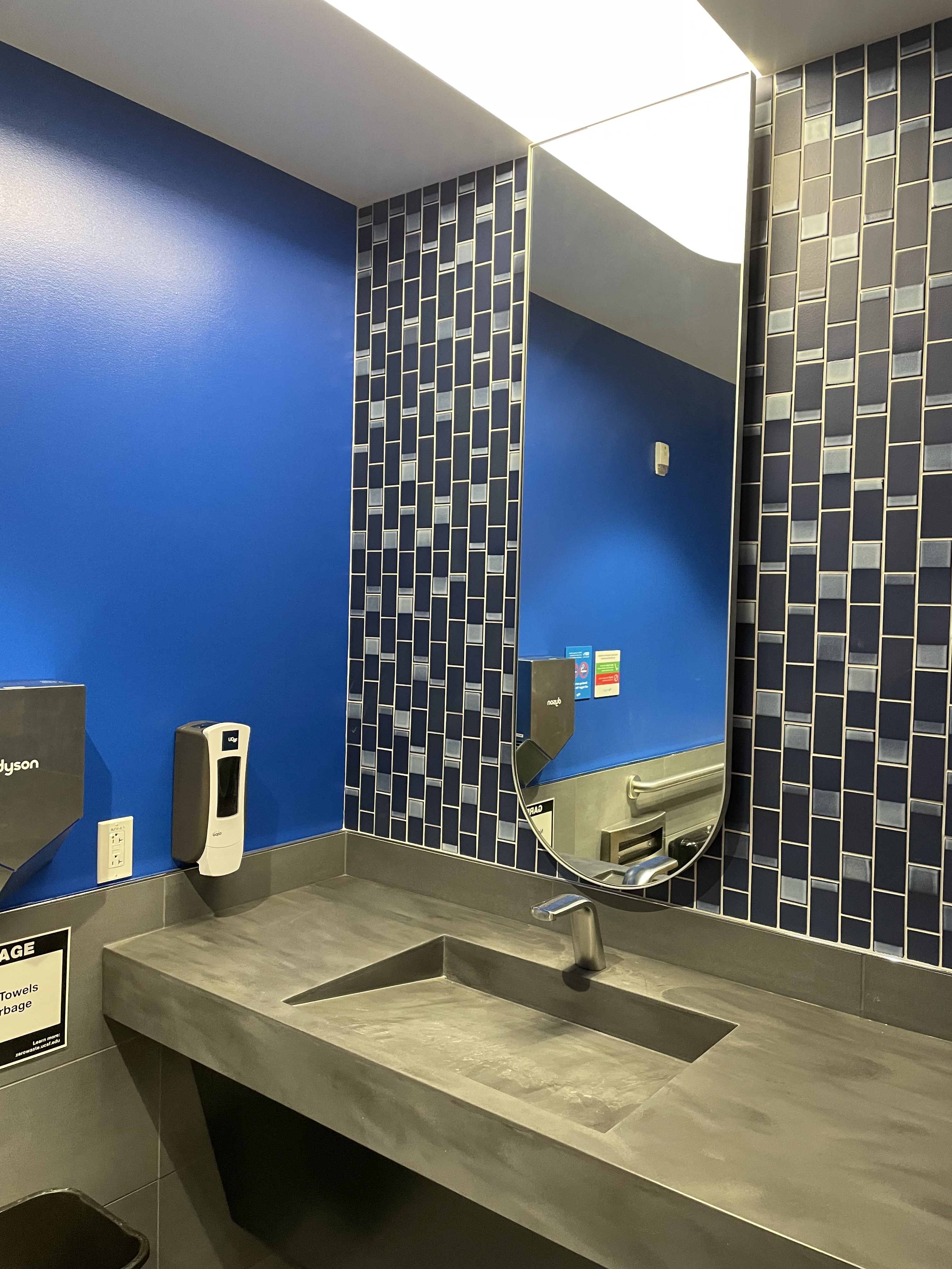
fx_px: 953
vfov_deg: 67.3
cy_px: 634
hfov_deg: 53.1
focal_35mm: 26
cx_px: 476
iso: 320
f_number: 1.6
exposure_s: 1/60
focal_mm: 4.2
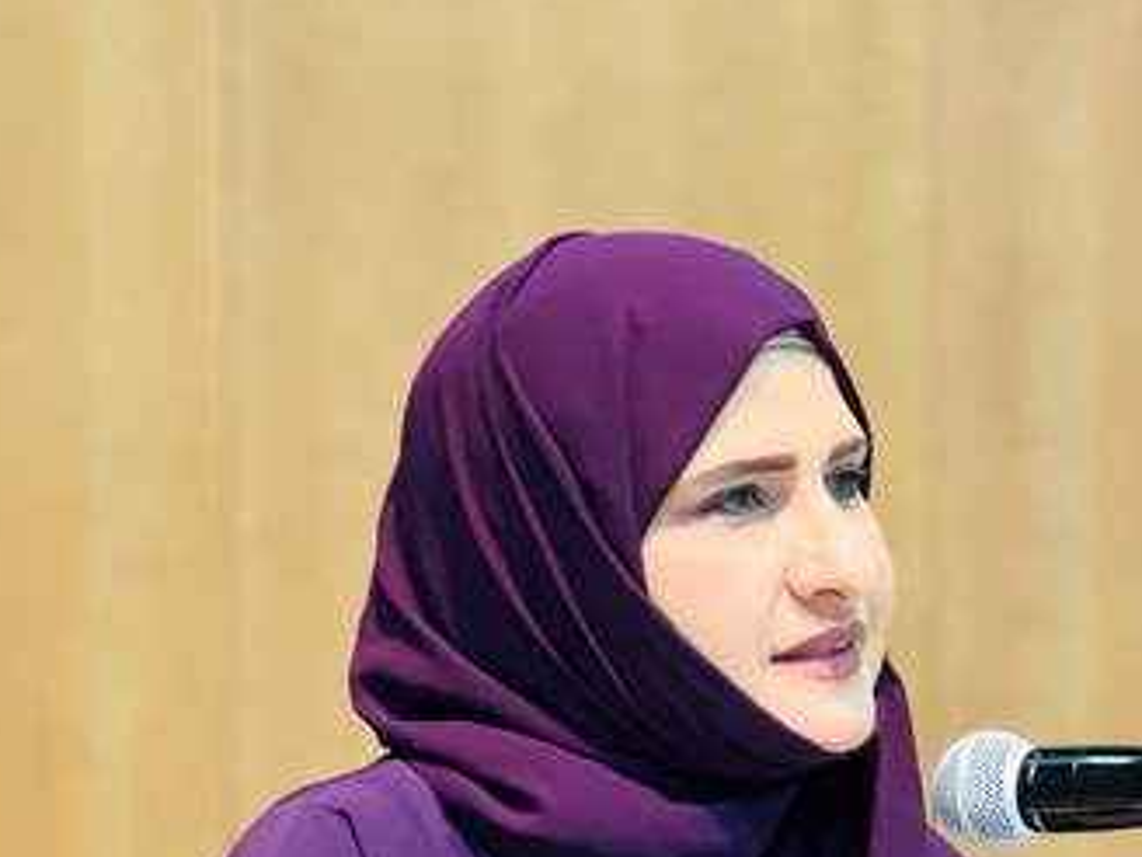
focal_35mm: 156
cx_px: 836
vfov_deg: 9.5
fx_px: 5147
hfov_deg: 12.6
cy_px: 749
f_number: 2.2
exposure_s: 1/33
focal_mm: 7.5
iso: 250
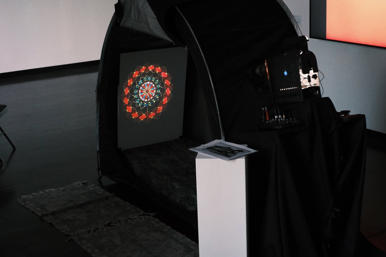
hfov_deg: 31.9
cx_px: 209
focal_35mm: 63
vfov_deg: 21.5
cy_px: 105
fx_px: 675
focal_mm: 35
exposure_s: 1/80
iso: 12800
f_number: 5.6
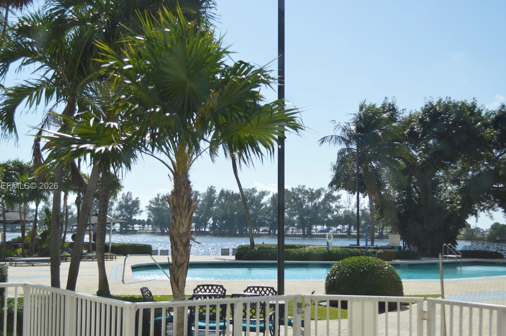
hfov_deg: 35.7
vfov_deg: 24.1
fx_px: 786
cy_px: 187
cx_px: 239
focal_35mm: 56
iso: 100
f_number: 4.8
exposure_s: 1/800
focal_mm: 32
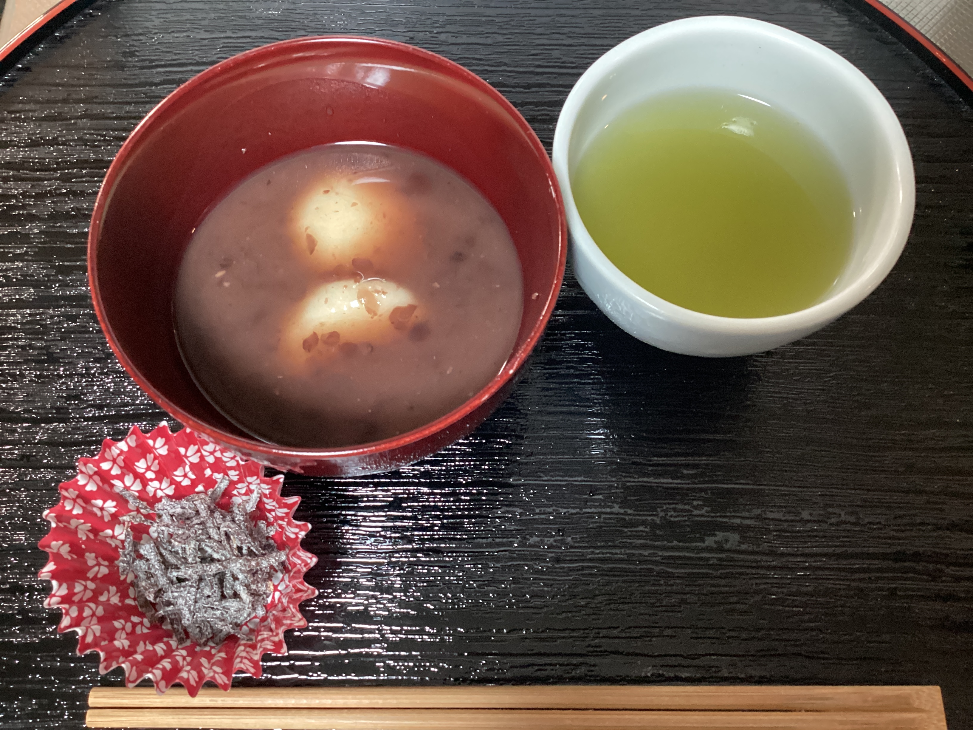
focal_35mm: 31
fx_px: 871
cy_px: 365
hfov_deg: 58.4
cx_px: 486
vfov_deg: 45.4
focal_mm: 3.3
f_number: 2.4
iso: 500
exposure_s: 1/30
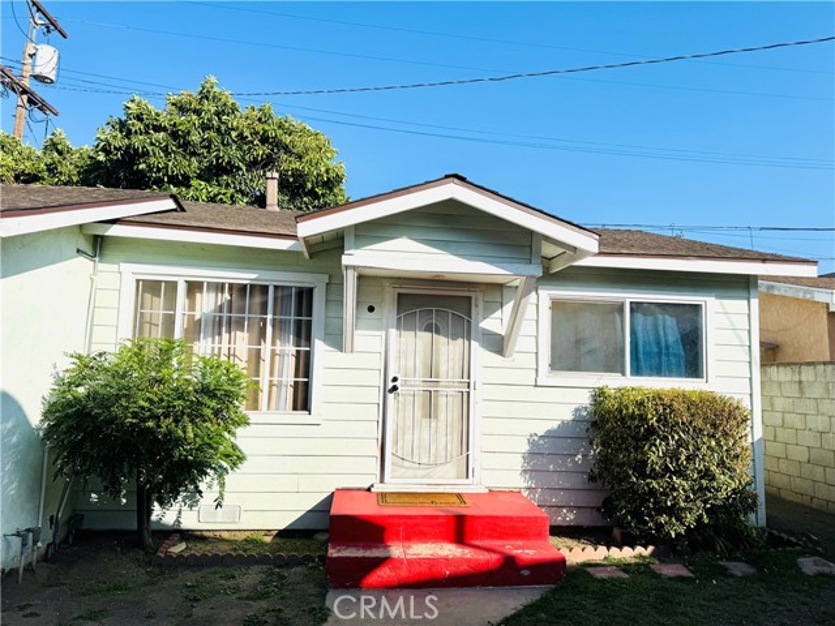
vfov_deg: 56.8
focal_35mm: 24
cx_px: 418
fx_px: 579
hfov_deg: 71.6
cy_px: 313
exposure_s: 1/9009
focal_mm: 6.76
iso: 80
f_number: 1.78
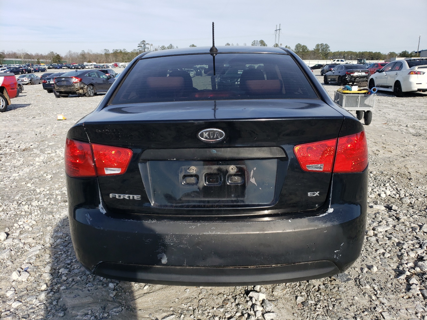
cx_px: 214
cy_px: 160
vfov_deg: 53.1
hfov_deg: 67.3
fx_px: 321
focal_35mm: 26
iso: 50
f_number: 1.5
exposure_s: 1/2500
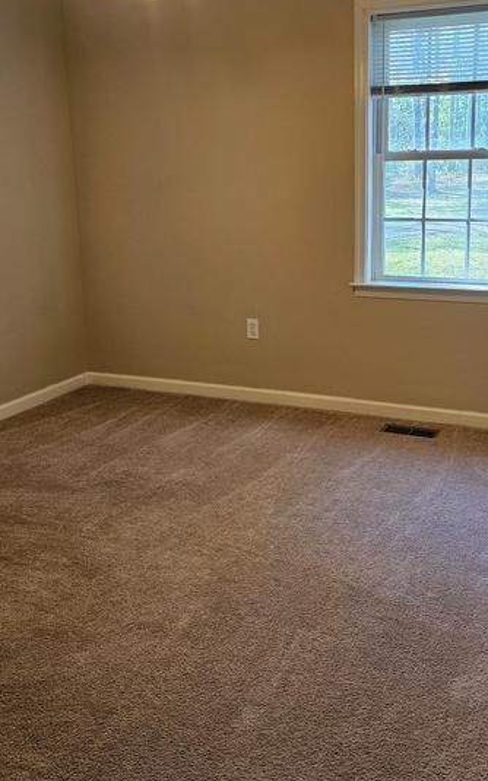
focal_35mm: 35
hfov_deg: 36.1
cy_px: 315
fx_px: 745
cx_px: 304
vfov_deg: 55.0
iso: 160
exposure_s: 1/120
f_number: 1.7
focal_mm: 6.3
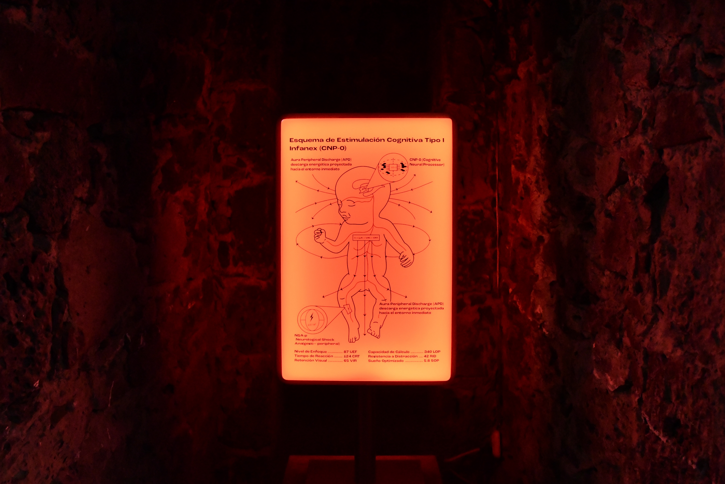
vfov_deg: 47.9
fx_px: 544
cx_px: 362
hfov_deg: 67.4
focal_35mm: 27
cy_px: 242
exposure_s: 1/125
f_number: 5.6
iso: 8000
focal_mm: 18
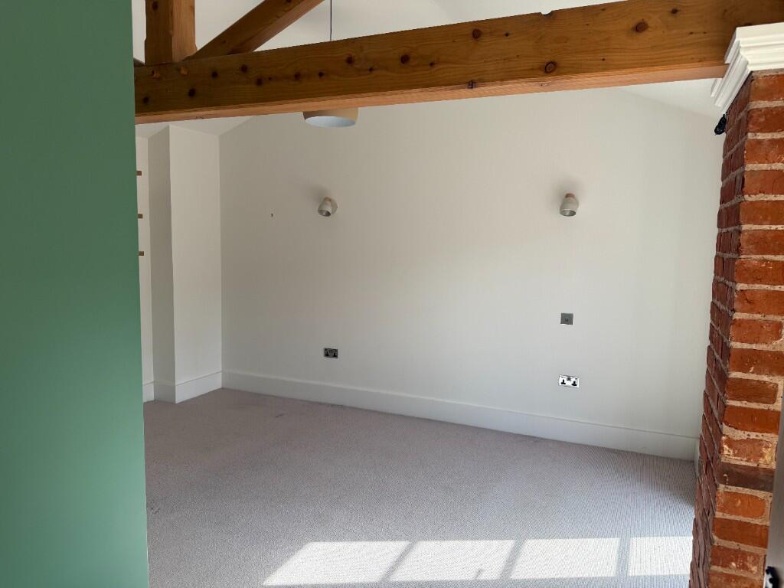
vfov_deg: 56.8
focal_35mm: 24
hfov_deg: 71.6
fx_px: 544
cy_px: 294
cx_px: 392
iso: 80
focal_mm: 6.76
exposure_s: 1/428
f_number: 1.78
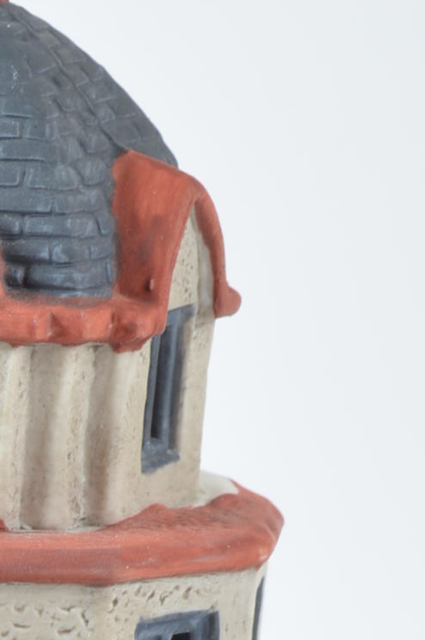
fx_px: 4541
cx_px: -257
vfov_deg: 7.8
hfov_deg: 5.3
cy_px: 1097
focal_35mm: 256
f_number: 11
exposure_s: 1/160
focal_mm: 42
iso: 100
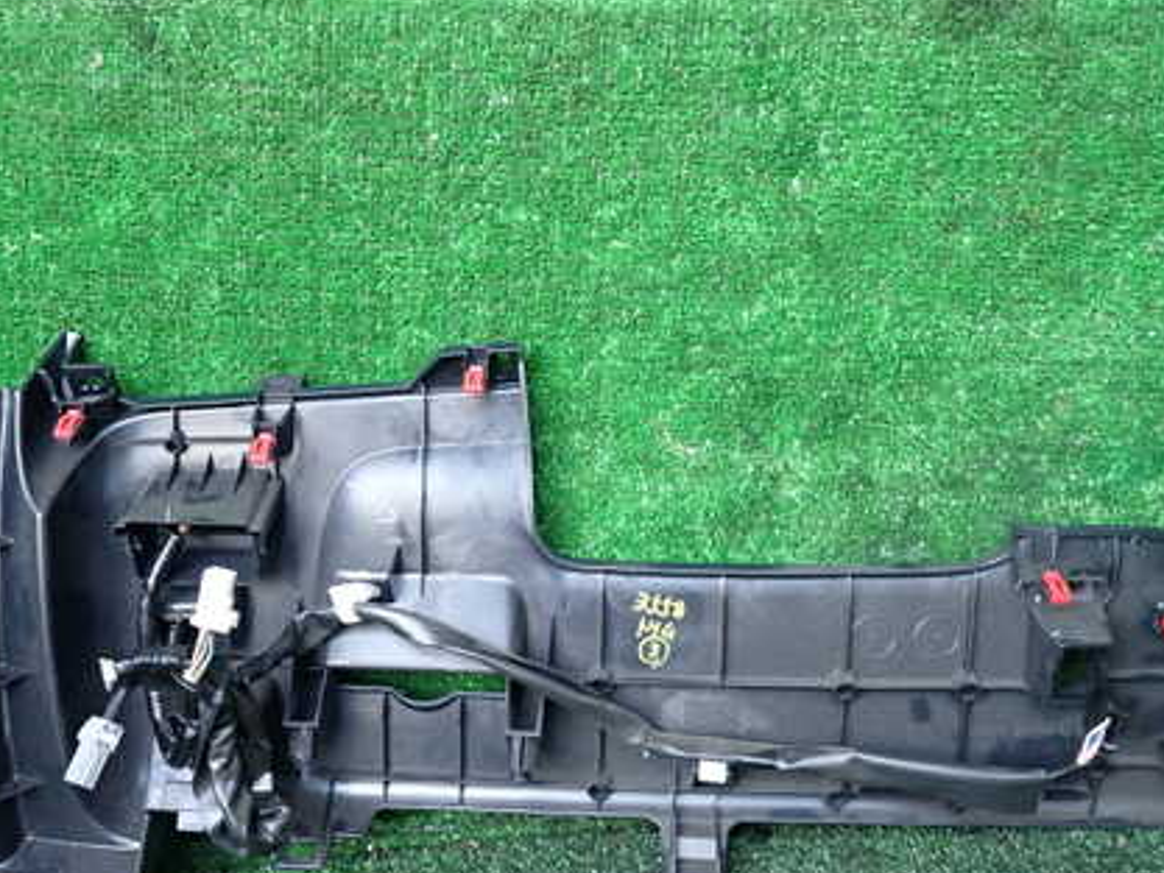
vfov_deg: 39.3
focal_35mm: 36
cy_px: 561
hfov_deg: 51.2
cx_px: 494
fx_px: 1211
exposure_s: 1/30
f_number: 2
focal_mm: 4.5
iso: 250
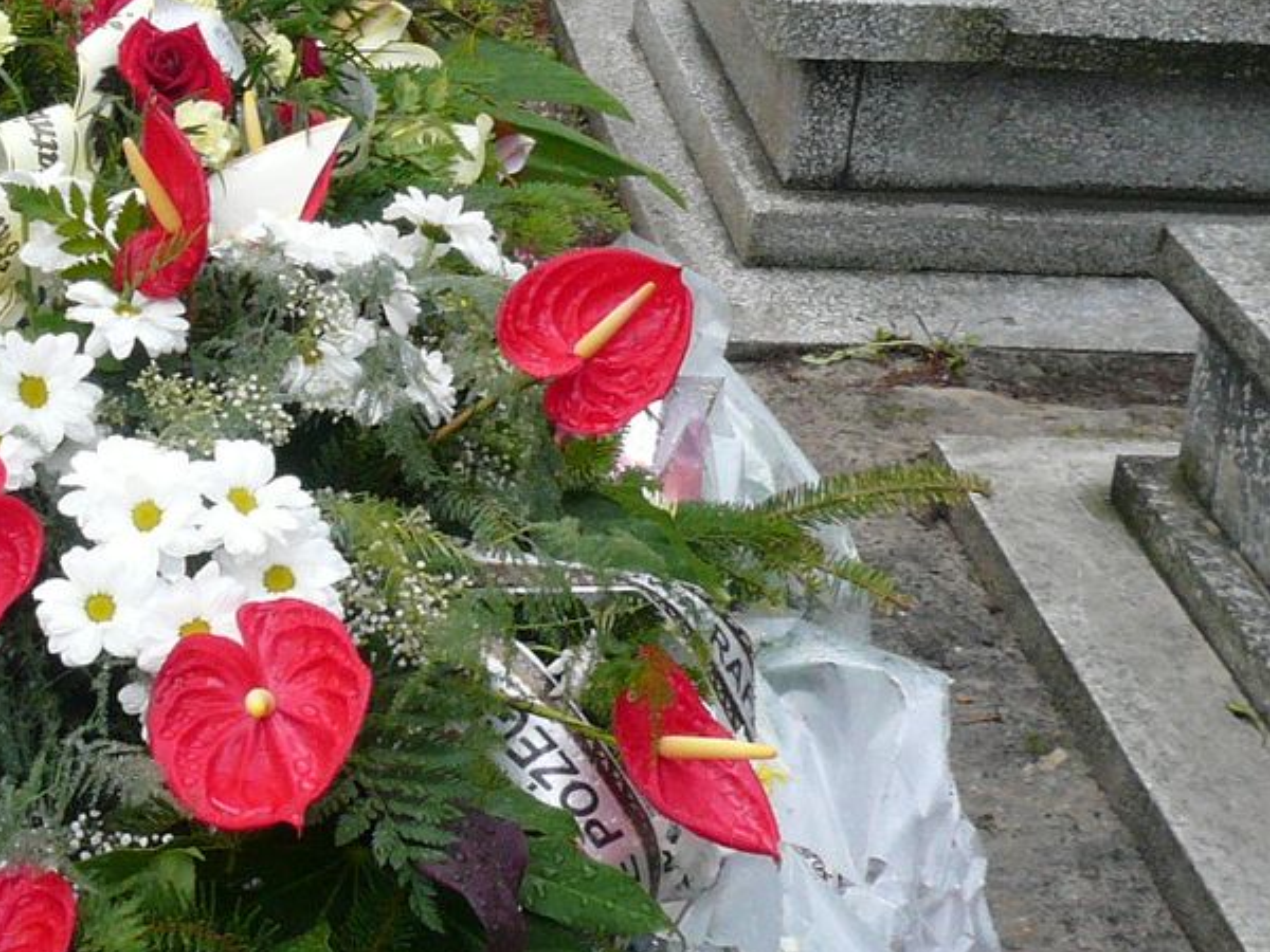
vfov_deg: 18.3
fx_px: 2935
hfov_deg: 24.0
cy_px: 227
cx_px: 254
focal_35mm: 80
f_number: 2.8
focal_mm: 4.6
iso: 100
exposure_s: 1/200
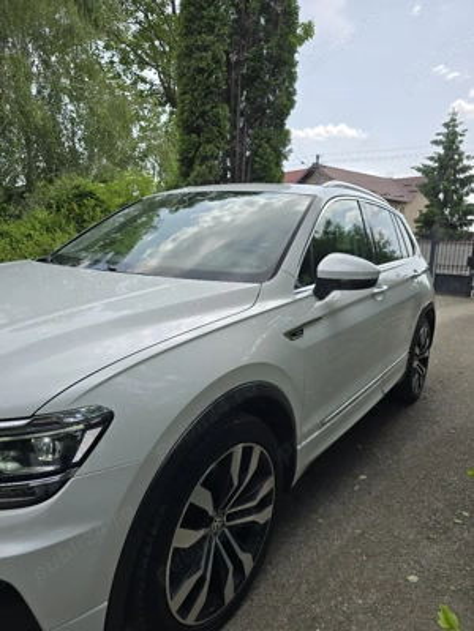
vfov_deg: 73.9
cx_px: 237
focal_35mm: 23
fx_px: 420
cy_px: 316
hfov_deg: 58.9
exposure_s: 1/588
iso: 12
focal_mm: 6.3
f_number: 1.7
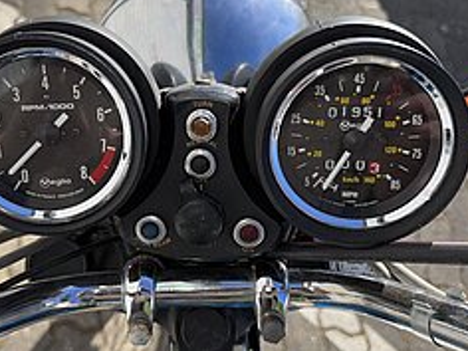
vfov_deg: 39.6
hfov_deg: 50.9
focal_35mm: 36
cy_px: 167
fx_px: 487
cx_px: 180
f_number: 1.78
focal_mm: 6.76
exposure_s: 1/2959
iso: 50
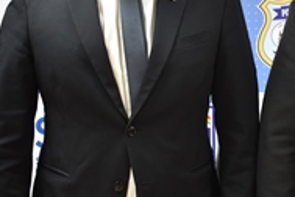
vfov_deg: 16.9
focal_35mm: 80
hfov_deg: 24.7
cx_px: 258
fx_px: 657
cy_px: 39
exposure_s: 1/100
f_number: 3.8
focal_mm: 23
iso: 1600
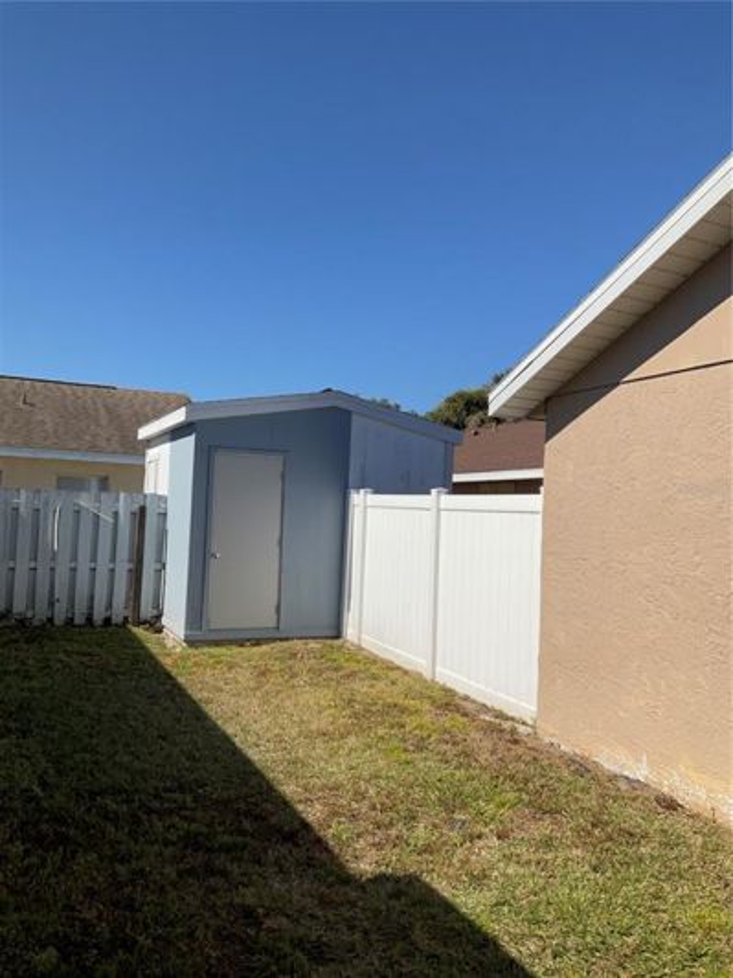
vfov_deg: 61.7
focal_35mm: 29
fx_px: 819
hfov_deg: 48.2
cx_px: 366
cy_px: 489
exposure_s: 1/2801
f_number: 1.8
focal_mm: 3
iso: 16
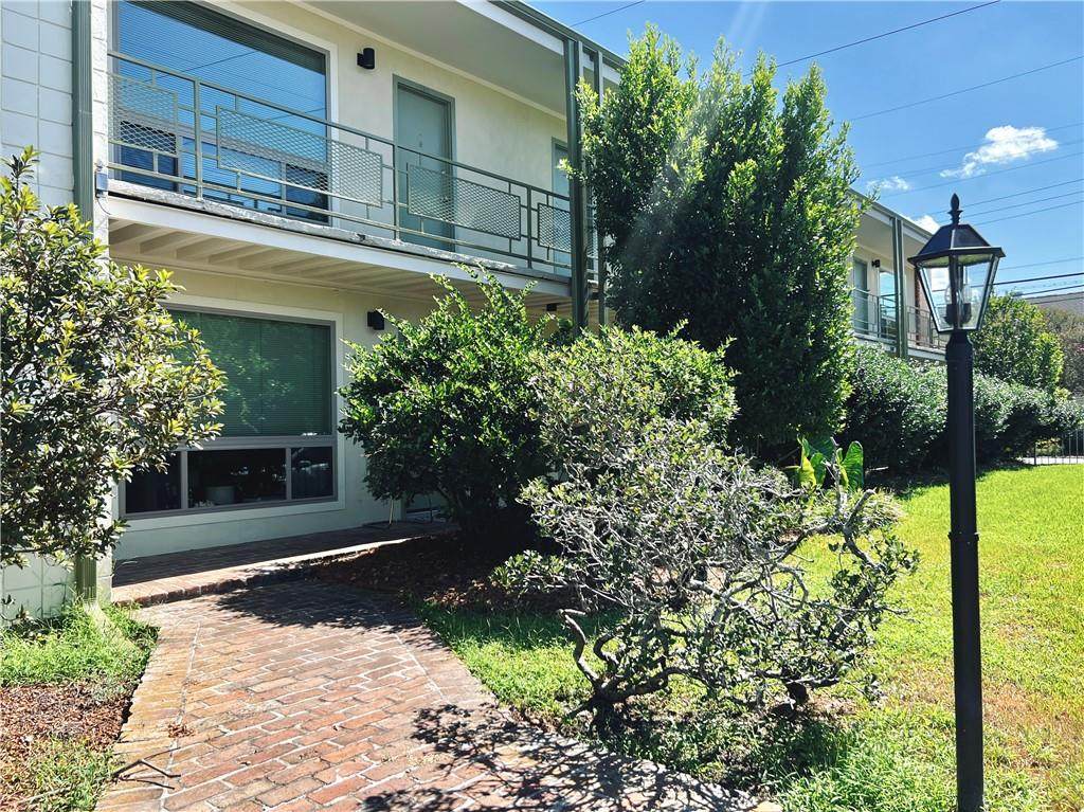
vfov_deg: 53.0
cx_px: 542
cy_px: 406
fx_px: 814
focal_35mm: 26
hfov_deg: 67.3
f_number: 1.5
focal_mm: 5.7
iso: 50
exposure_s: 1/1553
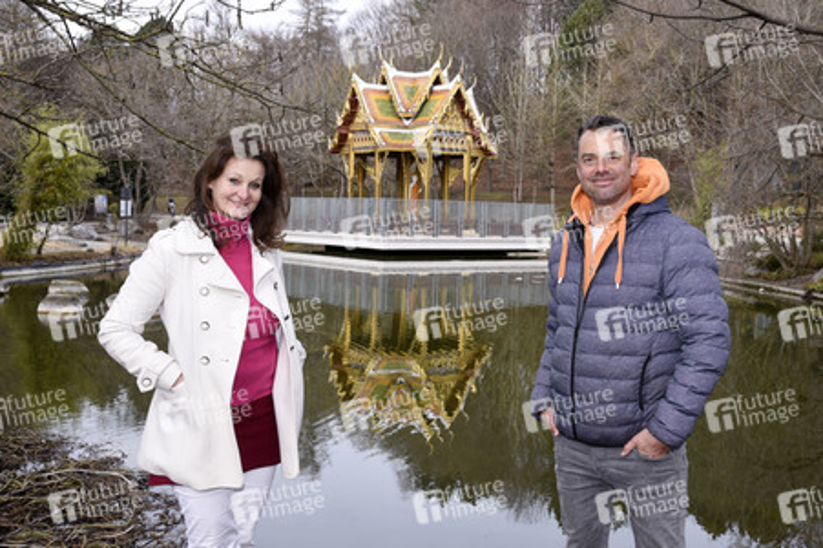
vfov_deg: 35.0
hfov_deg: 50.7
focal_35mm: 38
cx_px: 412
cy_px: 274
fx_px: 868
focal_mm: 38
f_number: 9
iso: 250
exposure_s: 1/160
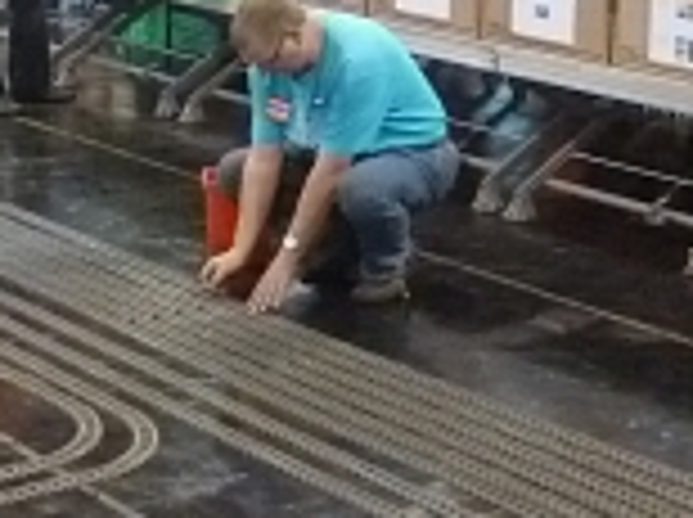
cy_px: 113
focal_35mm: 104
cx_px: 126
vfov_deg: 14.1
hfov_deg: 18.7
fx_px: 2079
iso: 800
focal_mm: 4.1
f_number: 3.3
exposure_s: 1/30
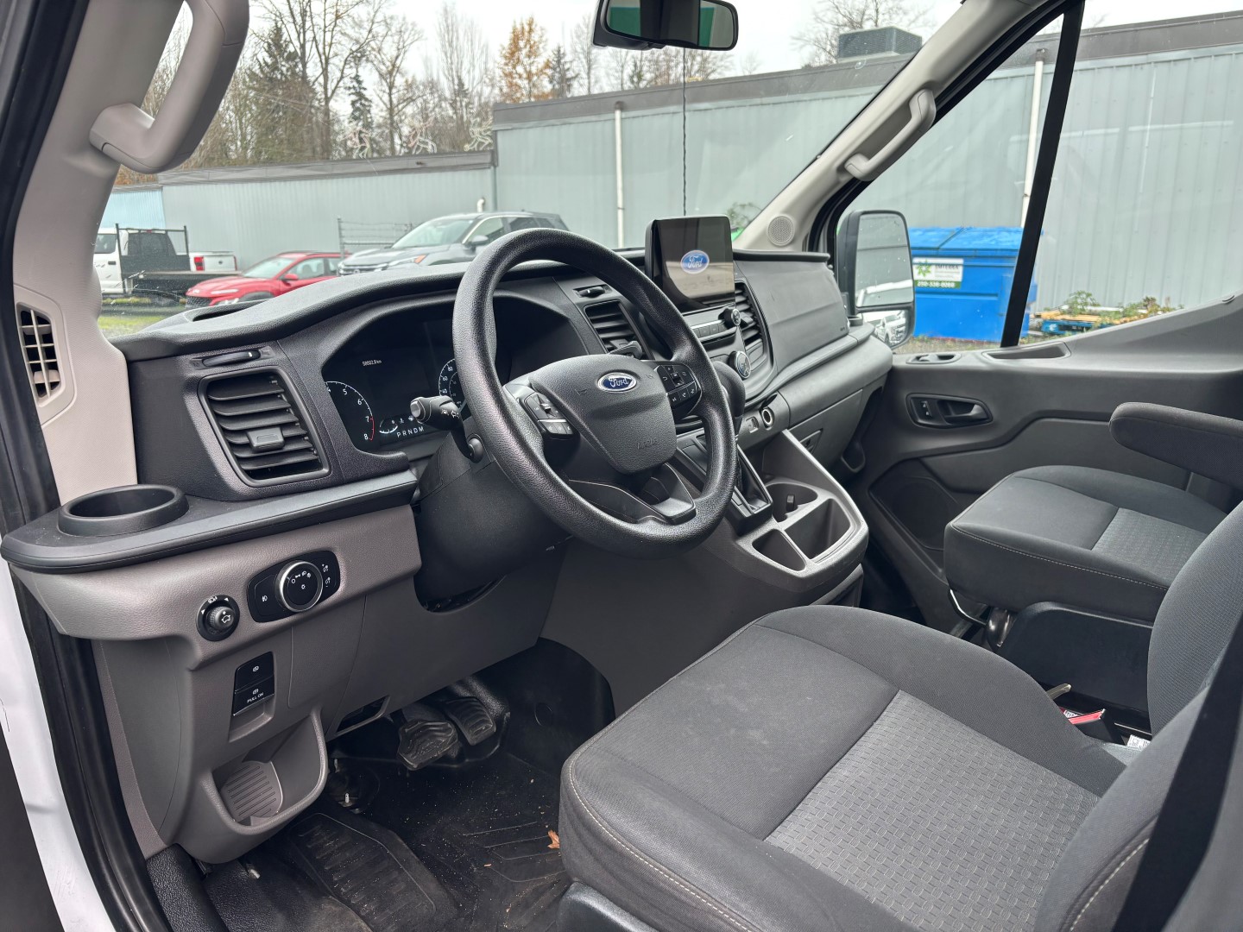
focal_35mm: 26
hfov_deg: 67.3
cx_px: 622
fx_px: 934
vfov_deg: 53.1
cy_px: 466
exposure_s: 1/121
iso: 64
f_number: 1.6
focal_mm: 5.96
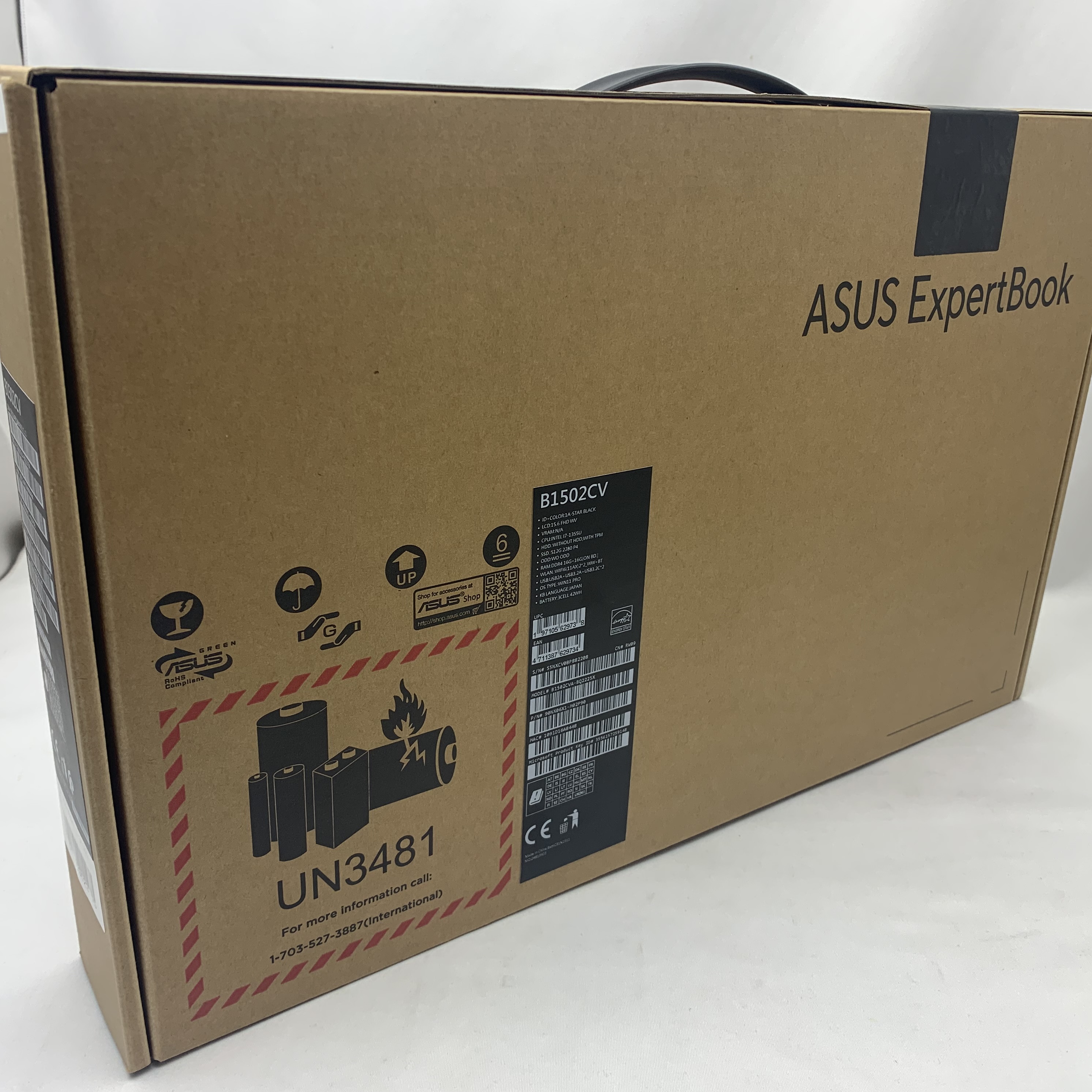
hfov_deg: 52.5
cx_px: 532
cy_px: 541
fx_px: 1106
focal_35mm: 31
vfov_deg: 52.5
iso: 40
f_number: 1.8
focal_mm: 4.25
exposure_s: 1/100
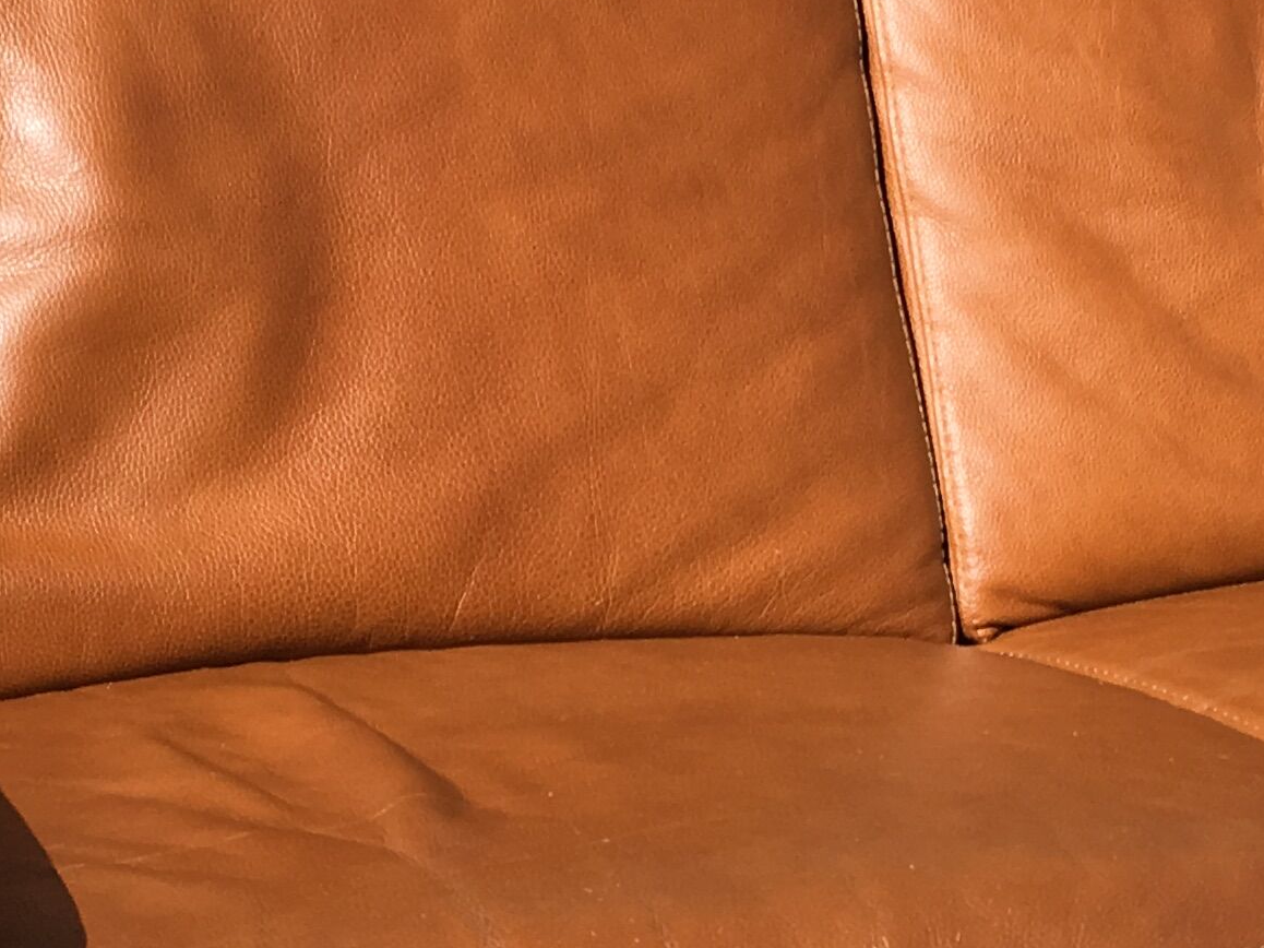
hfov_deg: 19.4
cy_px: 678
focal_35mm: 101
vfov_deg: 14.6
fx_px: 3687
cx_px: 855
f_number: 2.2
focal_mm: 4.15
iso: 25
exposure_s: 1/1748
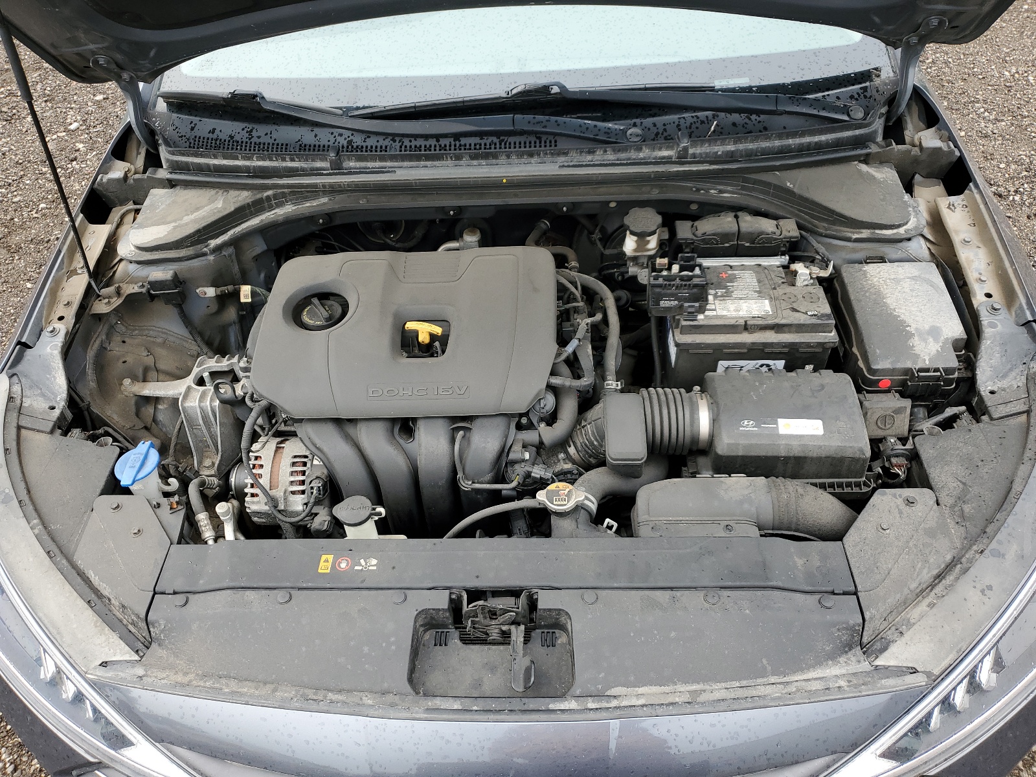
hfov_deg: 67.3
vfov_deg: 53.1
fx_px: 778
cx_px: 518
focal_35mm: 26
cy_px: 388
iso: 50
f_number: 1.5
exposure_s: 1/270
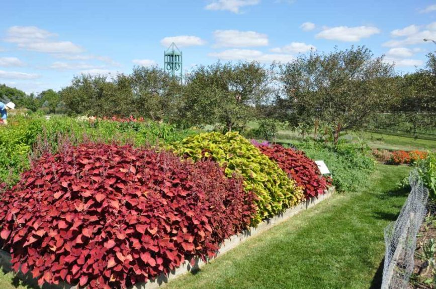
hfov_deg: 62.0
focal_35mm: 30
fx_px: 363
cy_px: 144
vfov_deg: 43.5
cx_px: 218
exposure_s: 1/160
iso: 200
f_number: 13
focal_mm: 20
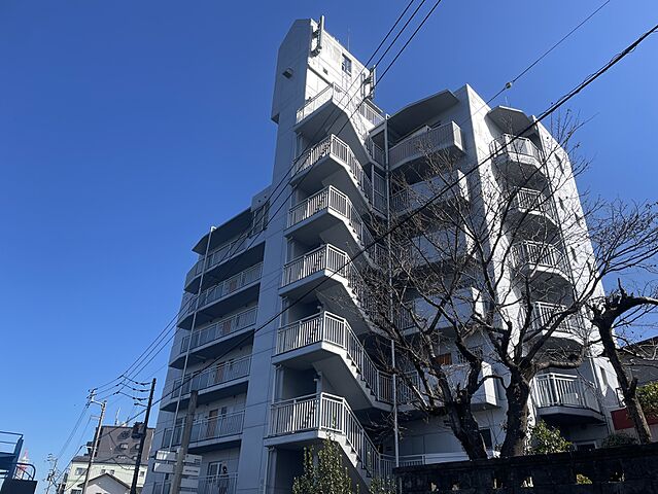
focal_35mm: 26
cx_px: 329
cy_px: 247
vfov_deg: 53.1
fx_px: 495
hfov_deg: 67.3
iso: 32
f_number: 1.6
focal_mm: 4.2
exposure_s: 1/2959
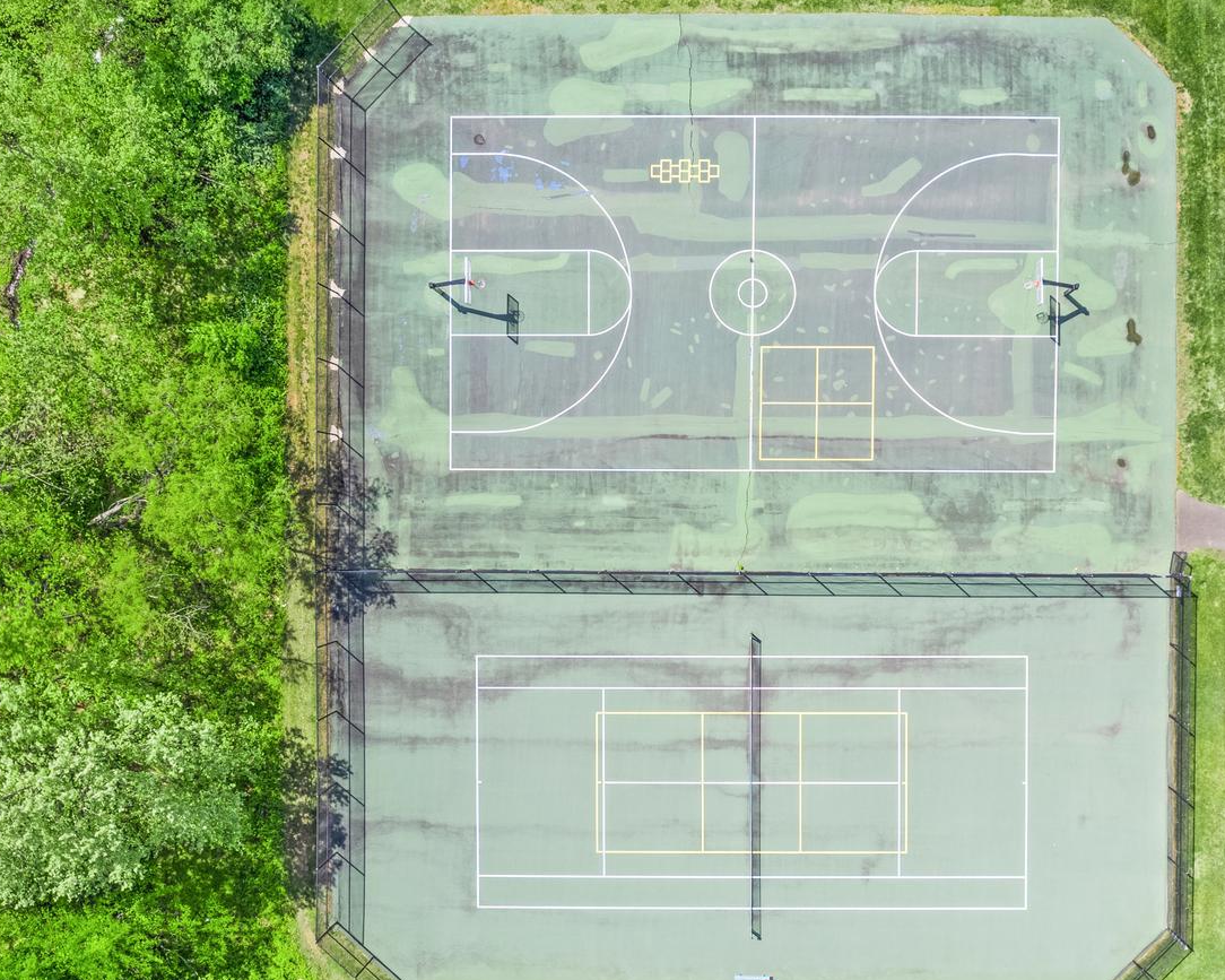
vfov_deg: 38.2
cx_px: 742
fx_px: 1414
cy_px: 527
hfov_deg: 46.6
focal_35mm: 39
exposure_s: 1/1000
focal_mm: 8.38
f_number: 2.8
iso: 100
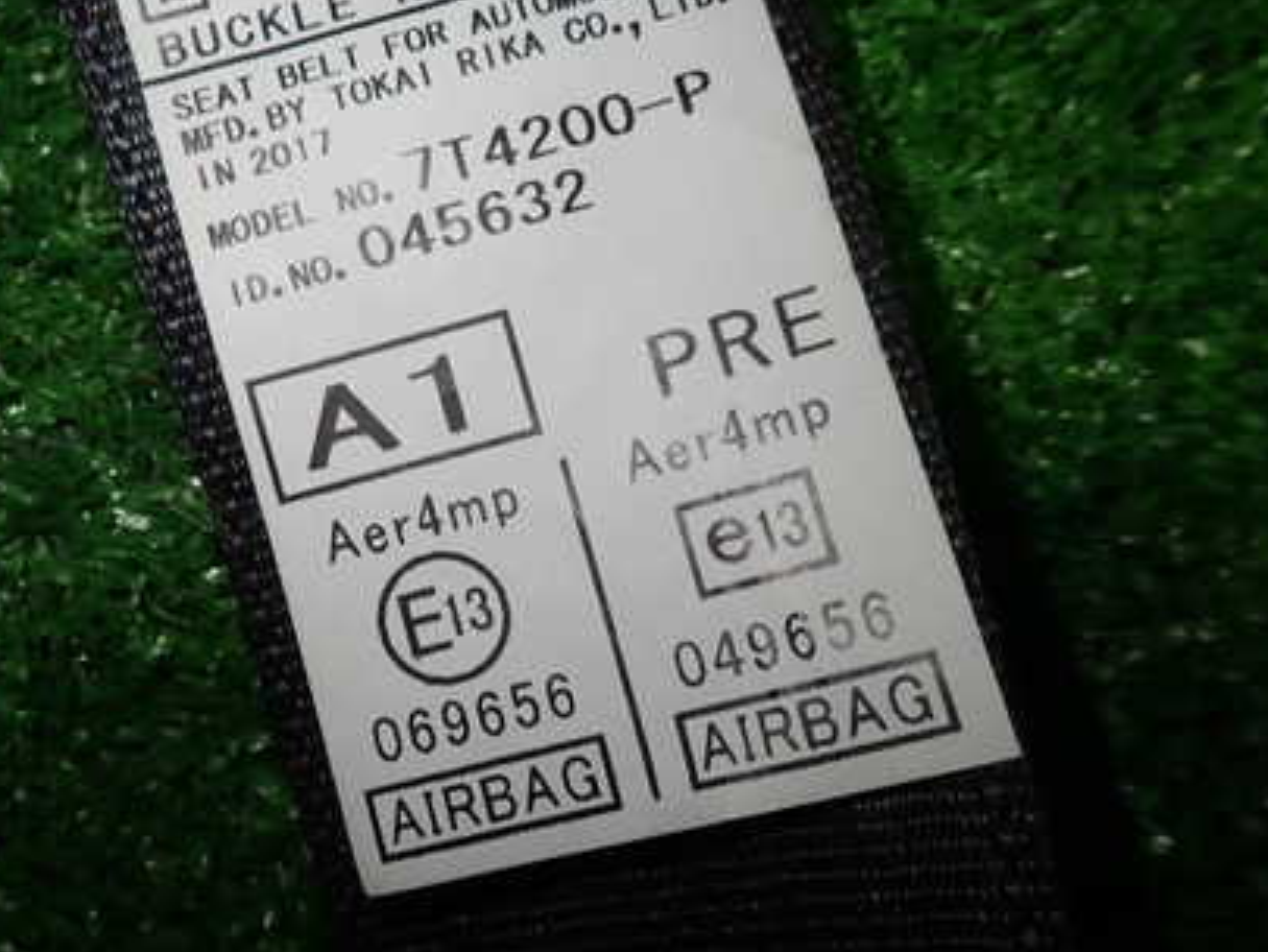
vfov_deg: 38.6
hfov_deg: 49.4
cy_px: 388
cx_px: 445
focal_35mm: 37
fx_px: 1356
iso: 100
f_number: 2.8
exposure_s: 1/80
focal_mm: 4.5
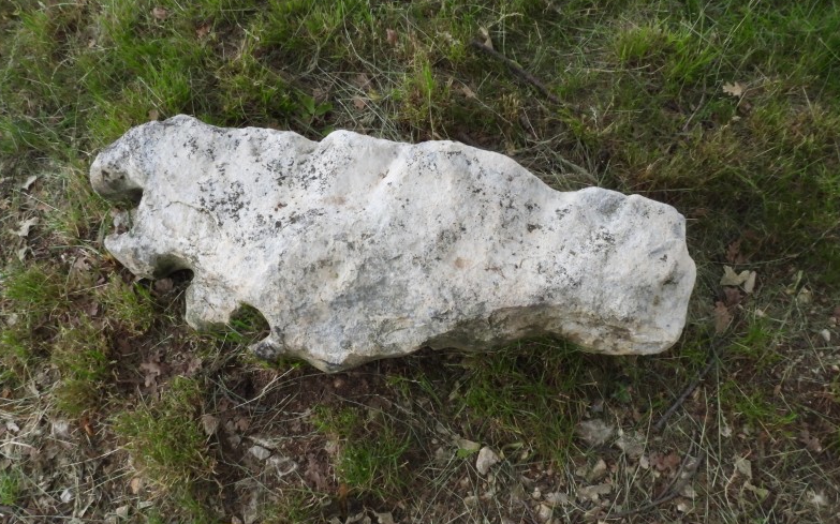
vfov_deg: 47.5
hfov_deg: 70.4
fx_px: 595
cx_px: 414
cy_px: 290
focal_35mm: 26
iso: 400
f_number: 8
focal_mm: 4.3
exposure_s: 1/200
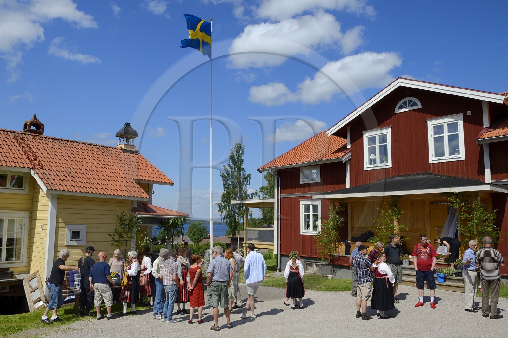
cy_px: 169
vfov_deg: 53.1
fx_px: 339
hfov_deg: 73.8
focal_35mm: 24
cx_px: 254
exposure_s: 1/250
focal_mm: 24
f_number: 14
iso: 200
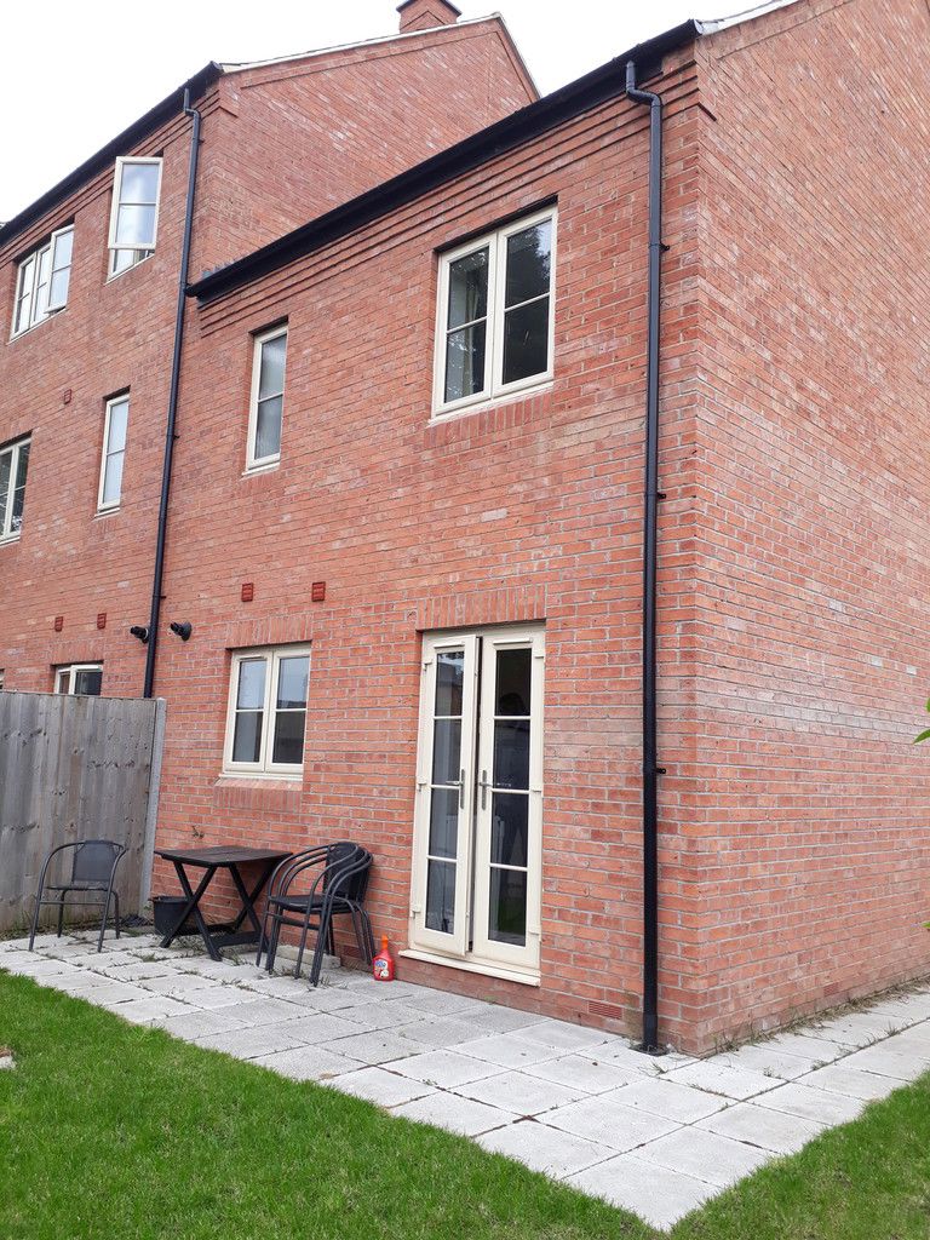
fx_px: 967
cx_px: 465
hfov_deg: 51.4
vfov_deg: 65.3
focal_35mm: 27
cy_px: 620
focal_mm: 3.6
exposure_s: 1/218
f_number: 1.9
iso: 40
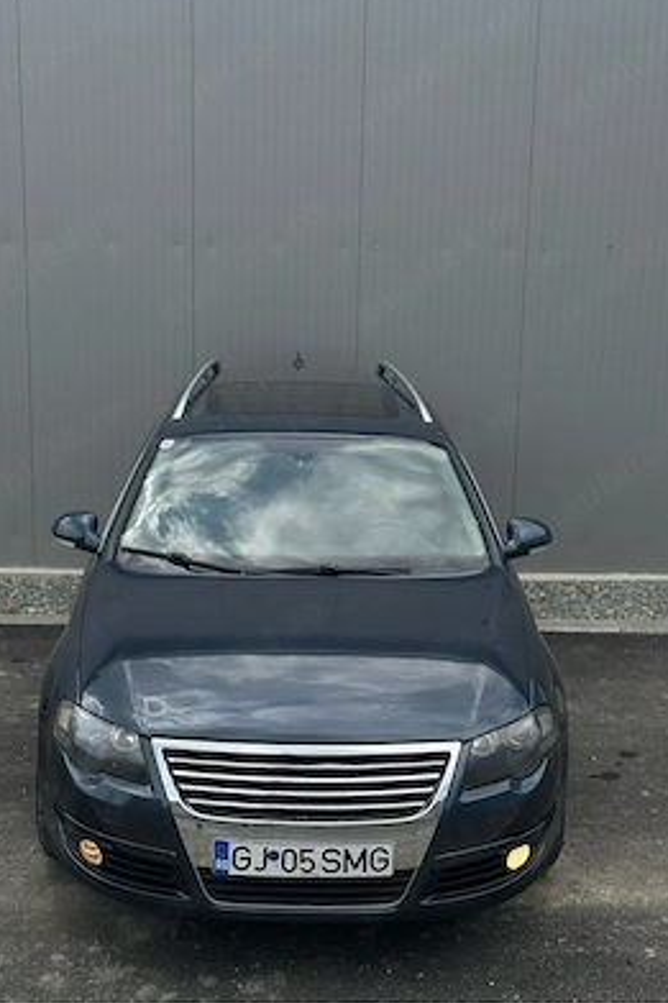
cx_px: 292
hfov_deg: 26.4
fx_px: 1421
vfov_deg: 38.9
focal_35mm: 51
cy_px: 494
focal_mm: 6.86
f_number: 1.78
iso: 100
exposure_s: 1/3472
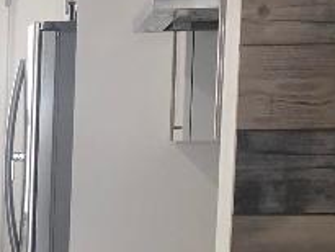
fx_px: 1356
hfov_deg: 13.2
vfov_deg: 10.1
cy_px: 424
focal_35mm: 140
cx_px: -196
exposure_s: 1/30
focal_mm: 3.99
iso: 25
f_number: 1.8
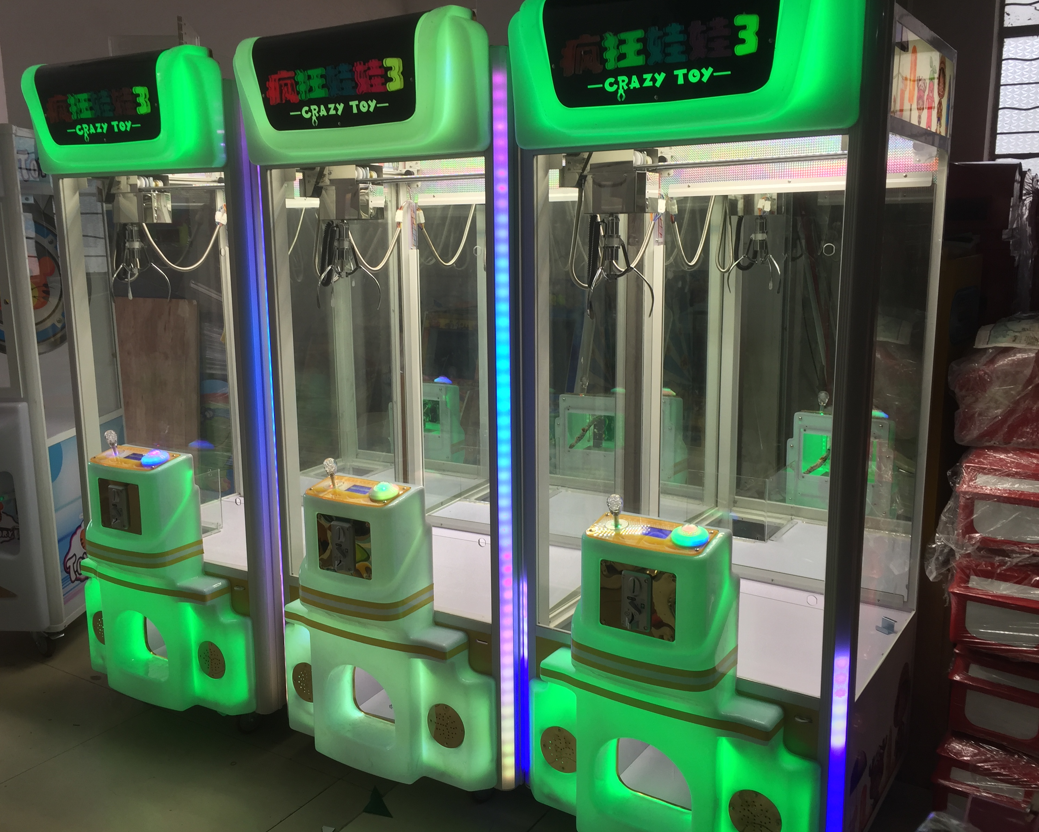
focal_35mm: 31
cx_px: 485
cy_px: 408
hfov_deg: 57.1
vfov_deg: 47.1
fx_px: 953
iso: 32
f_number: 2.2
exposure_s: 1/50
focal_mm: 4.15
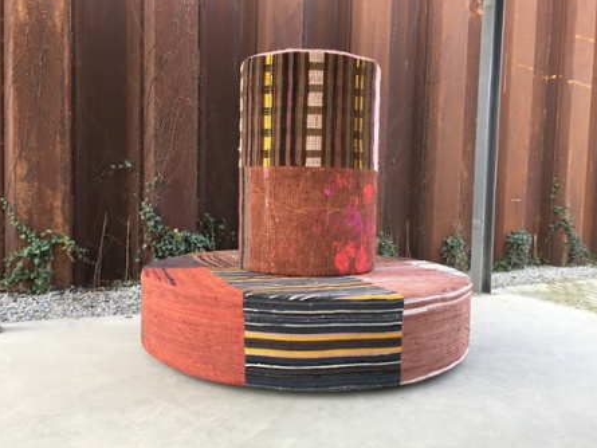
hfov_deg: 59.9
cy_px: 221
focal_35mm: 30
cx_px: 305
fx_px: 518
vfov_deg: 46.8
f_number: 2.2
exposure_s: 1/120
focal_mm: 4.15
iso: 40
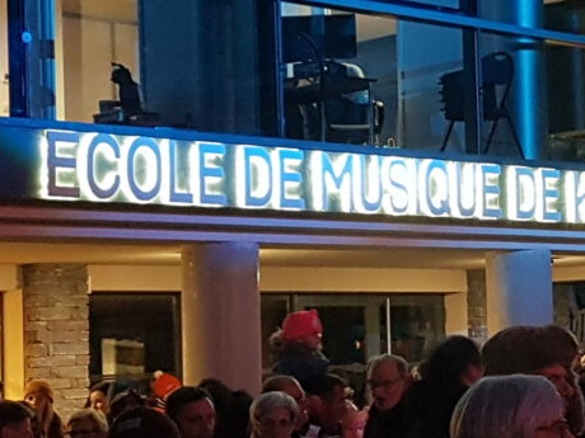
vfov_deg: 35.1
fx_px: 693
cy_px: 206
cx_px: 433
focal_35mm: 41
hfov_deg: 44.4
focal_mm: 4.2
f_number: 1.7
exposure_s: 1/25
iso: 250
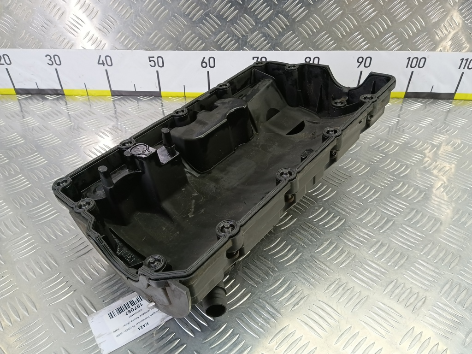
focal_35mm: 23
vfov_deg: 58.9
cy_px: 177
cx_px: 236
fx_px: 314
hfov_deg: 73.9
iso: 236
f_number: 1.6
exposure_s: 1/50
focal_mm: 4.11
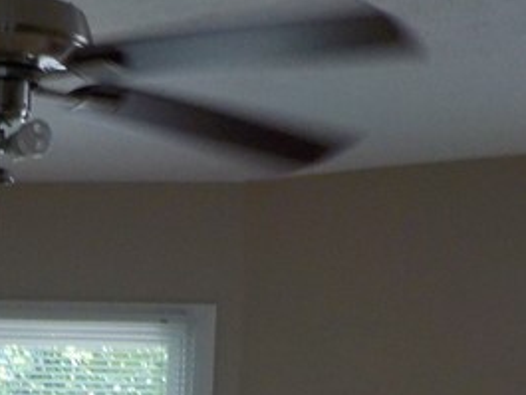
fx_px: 1763
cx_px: -89
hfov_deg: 16.3
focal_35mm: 116
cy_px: 715
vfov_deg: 11.8
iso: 220
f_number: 3.3
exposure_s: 1/30
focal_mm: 4.1
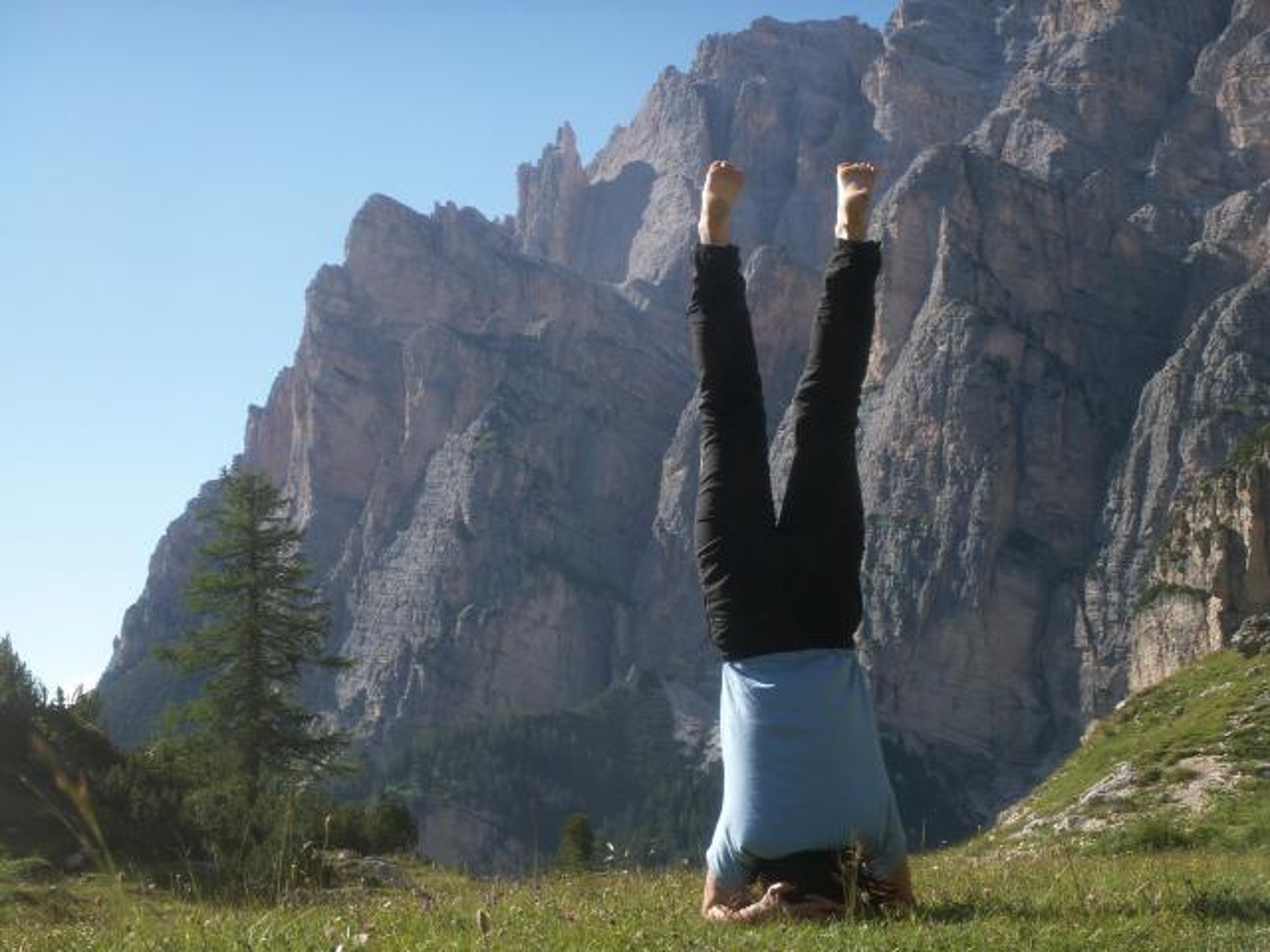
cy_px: 476
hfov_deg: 35.5
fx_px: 1981
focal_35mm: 54
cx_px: 635
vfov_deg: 27.0
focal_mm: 11.5
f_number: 7.1
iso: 50
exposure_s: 1/160
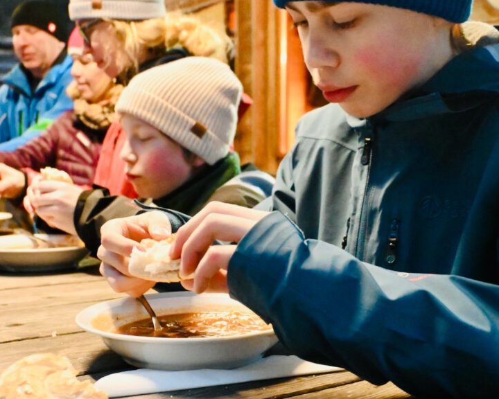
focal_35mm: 43
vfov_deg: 34.9
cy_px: 202
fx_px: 635
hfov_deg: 42.9
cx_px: 248
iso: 8000
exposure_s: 1/60
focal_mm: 20
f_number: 3.8
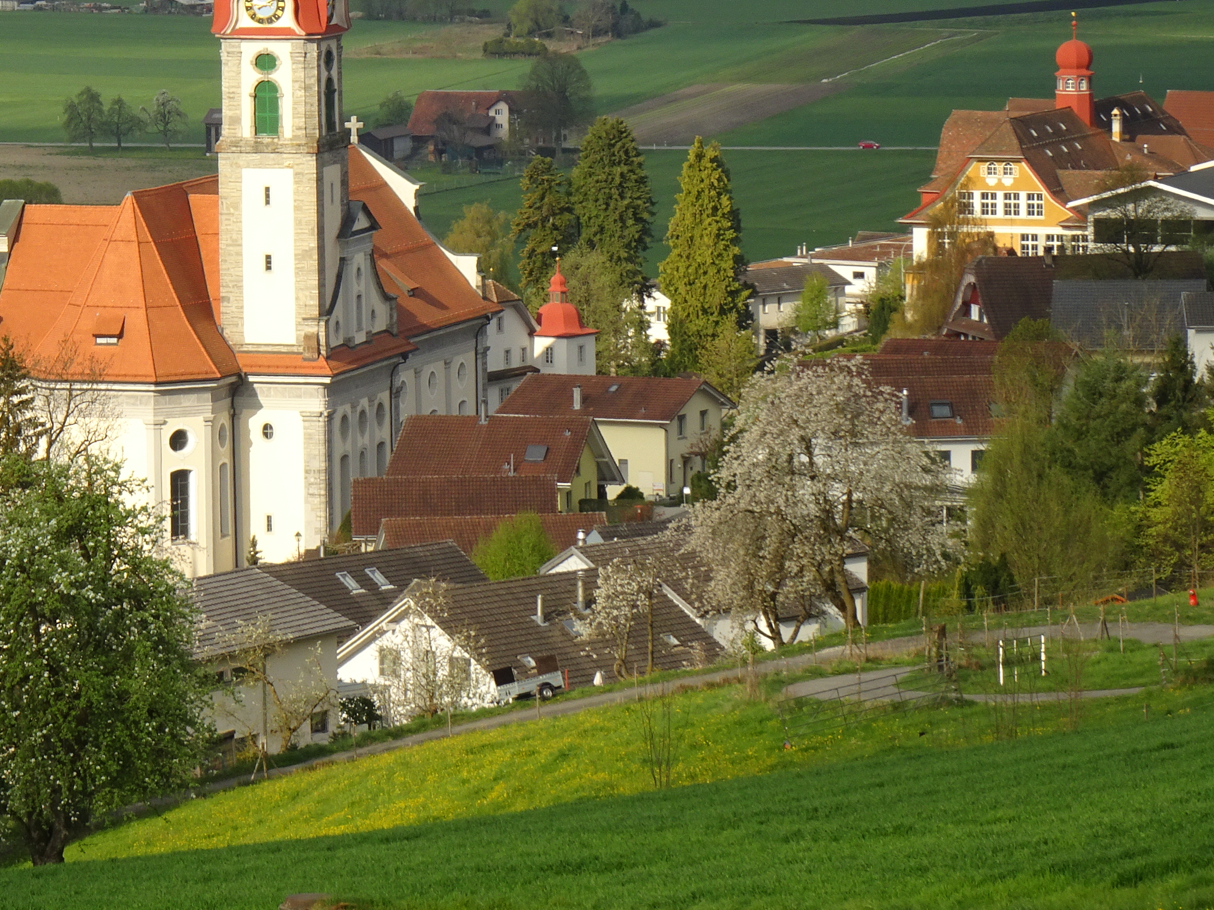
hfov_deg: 8.3
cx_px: 377
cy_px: 274
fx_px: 8346
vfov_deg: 6.2
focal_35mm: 238
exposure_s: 1/320
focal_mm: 25.66
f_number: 5.6
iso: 80
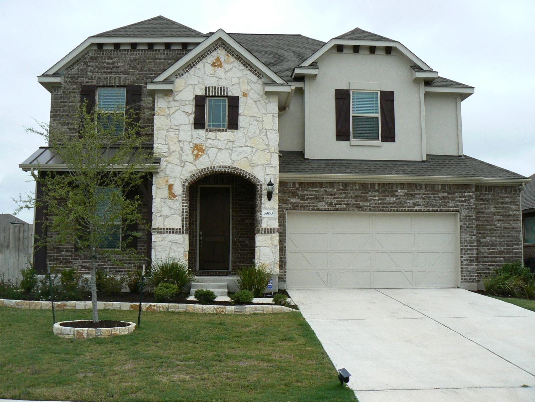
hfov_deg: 51.4
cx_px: 268
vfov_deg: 39.7
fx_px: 556
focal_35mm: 36
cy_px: 201
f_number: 3.6
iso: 200
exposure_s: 1/1000
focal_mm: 6
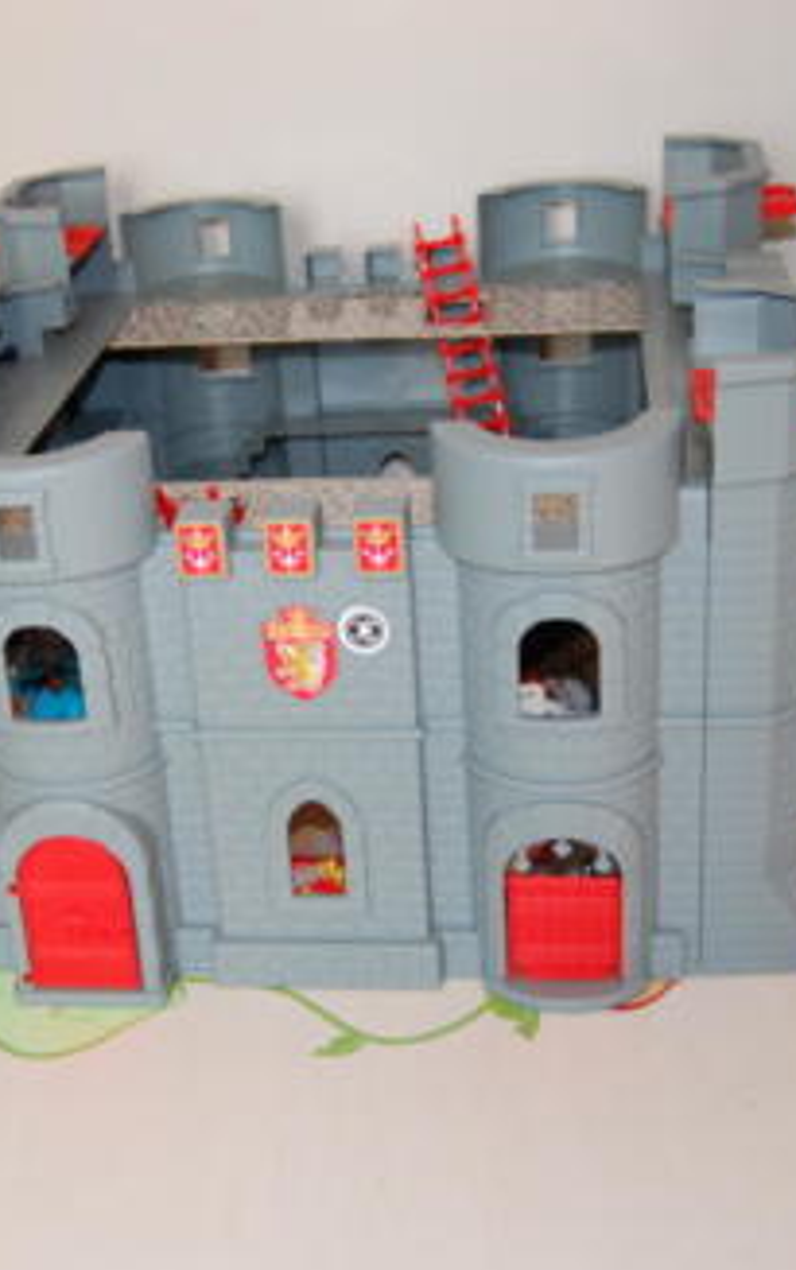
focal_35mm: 56
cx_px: 268
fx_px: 1939
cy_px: 643
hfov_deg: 23.1
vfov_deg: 36.2
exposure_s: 1/60
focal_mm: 24
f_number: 4
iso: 400
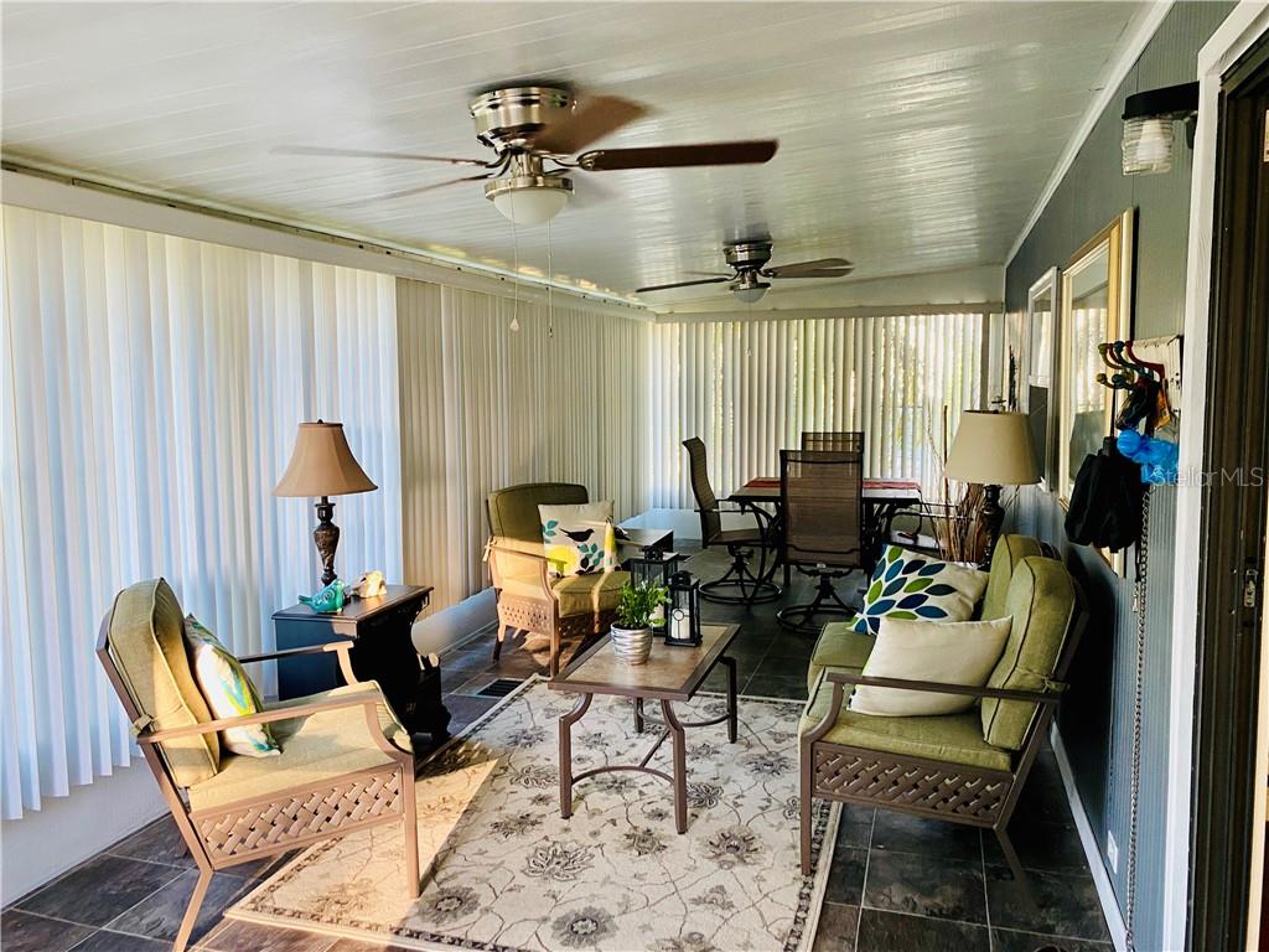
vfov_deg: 53.1
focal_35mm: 26
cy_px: 476
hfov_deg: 67.3
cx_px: 634
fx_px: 953
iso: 125
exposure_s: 1/61
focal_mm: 4.25
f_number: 1.8
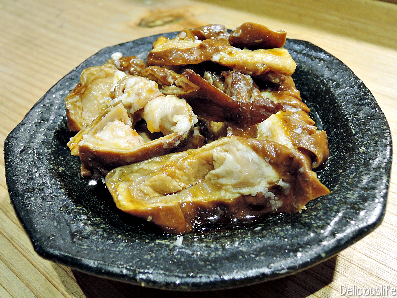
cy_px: 149
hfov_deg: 52.6
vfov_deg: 40.7
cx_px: 198
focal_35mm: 35
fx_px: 401
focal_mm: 7.5
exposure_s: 1/13
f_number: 3.5
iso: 400
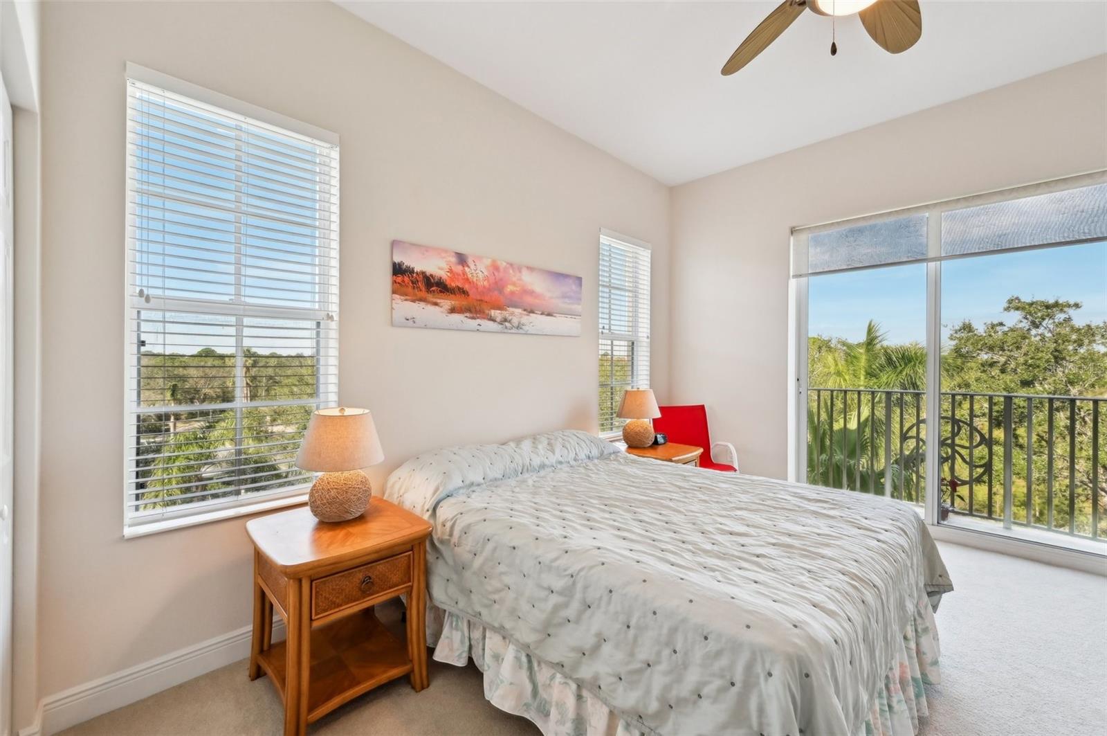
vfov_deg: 81.1
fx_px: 430
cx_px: 554
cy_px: 368
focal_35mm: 14
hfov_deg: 104.3
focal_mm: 14
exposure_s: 1/160
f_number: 8
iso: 400
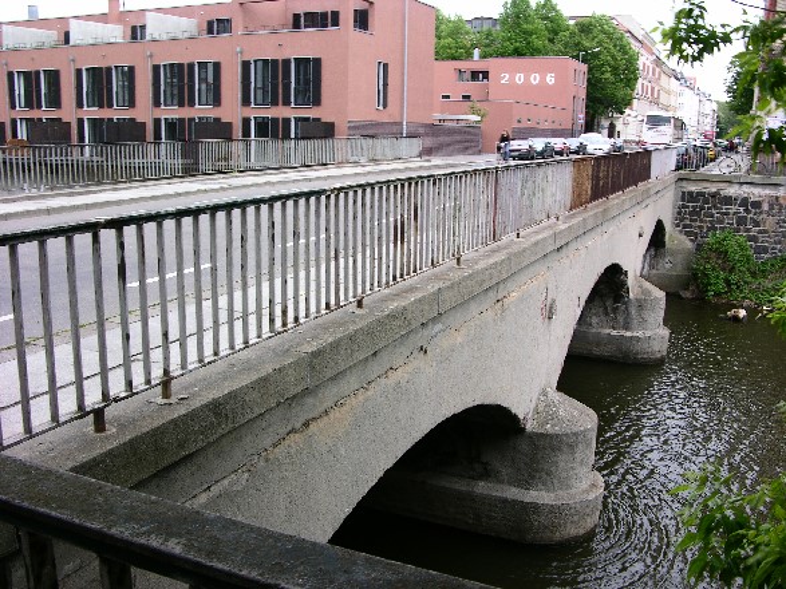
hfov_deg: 52.6
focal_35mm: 35
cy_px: 294
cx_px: 393
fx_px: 795
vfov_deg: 40.7
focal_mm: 8.9
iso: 50
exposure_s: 1/40
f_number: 4.5
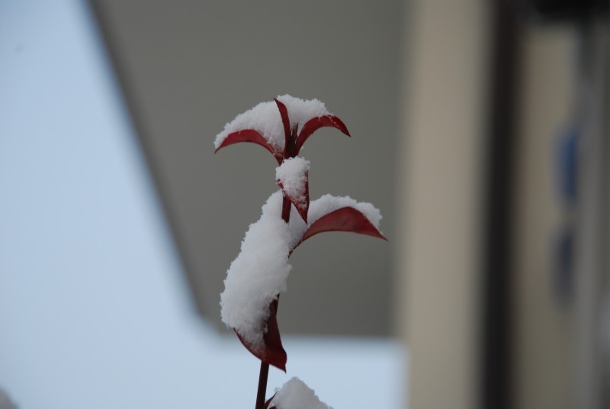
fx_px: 2673
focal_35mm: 158
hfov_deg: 13.0
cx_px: 305
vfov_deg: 8.7
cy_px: 204
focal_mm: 105
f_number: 6.3
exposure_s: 1/125
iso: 200
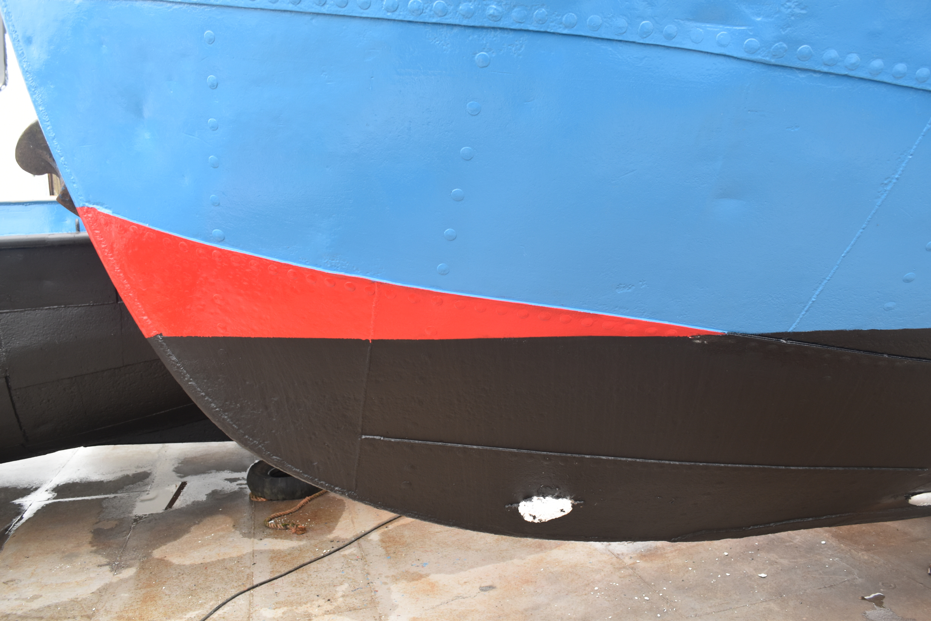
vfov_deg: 47.9
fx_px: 698
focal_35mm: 27
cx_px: 466
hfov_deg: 67.4
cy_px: 310
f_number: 5
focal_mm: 18
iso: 400
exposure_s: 1/100
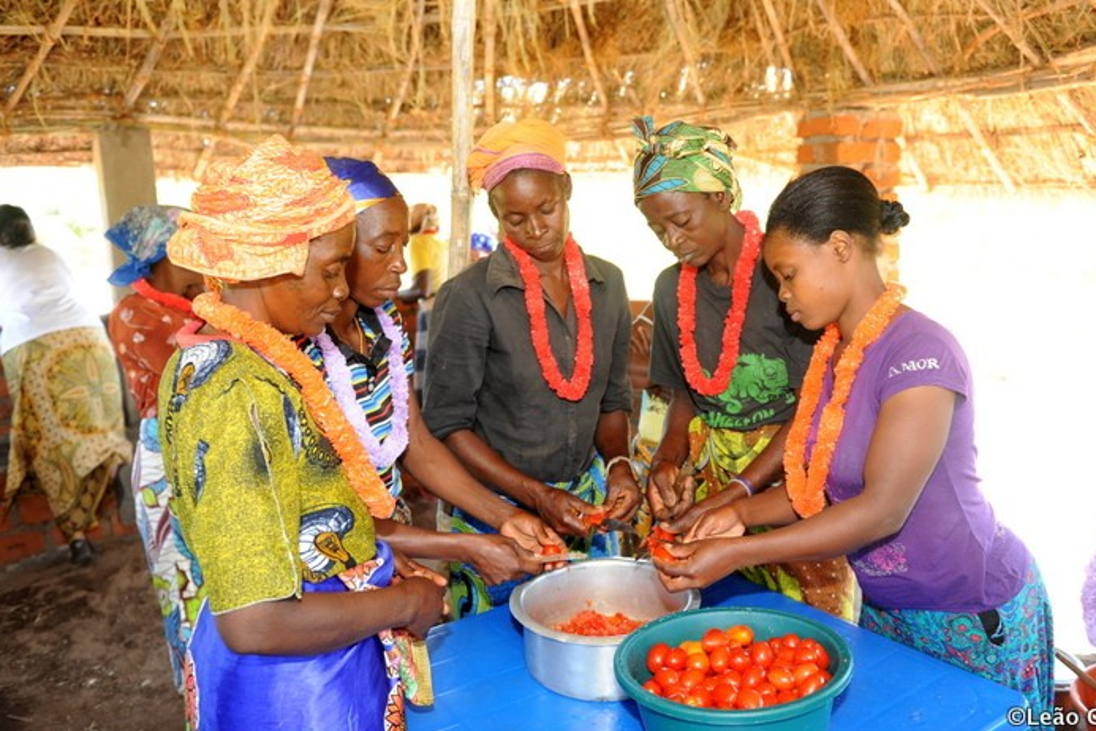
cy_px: 335
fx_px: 913
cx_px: 587
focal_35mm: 30
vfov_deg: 43.6
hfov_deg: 61.9
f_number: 2.8
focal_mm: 26
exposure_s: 1/250
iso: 1000
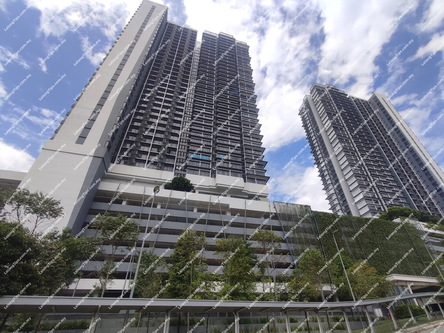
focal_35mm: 16
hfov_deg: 94.5
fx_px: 205
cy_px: 166
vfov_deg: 78.1
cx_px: 222
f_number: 2.2
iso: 50
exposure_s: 1/1576
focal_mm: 1.65
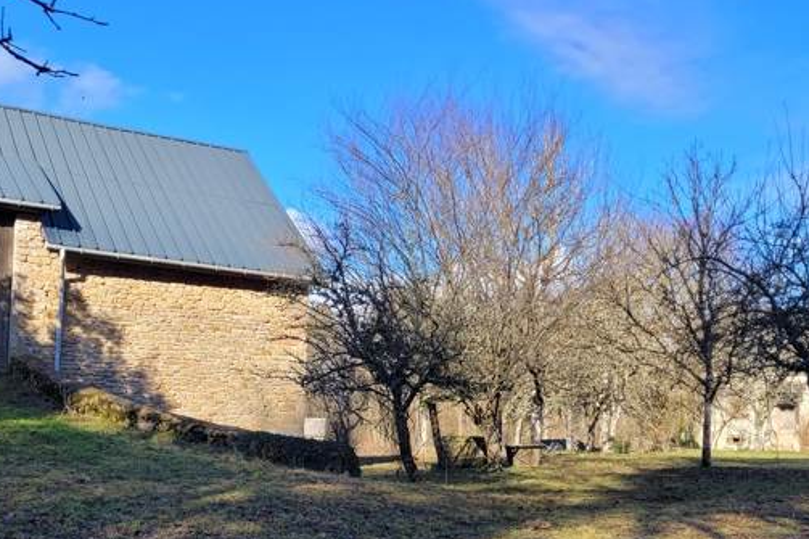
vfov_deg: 30.6
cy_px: 412
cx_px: 441
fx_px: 966
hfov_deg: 45.4
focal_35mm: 43
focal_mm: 5.4
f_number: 1.8
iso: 40
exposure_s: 1/1073
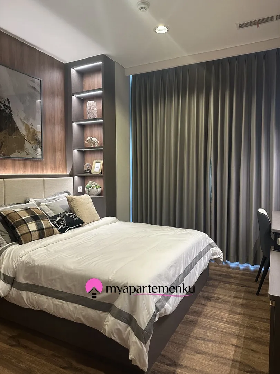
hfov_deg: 56.8
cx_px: 140
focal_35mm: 24
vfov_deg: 71.6
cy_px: 187
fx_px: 259
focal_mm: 6.86
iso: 320
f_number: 1.78
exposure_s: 1/50
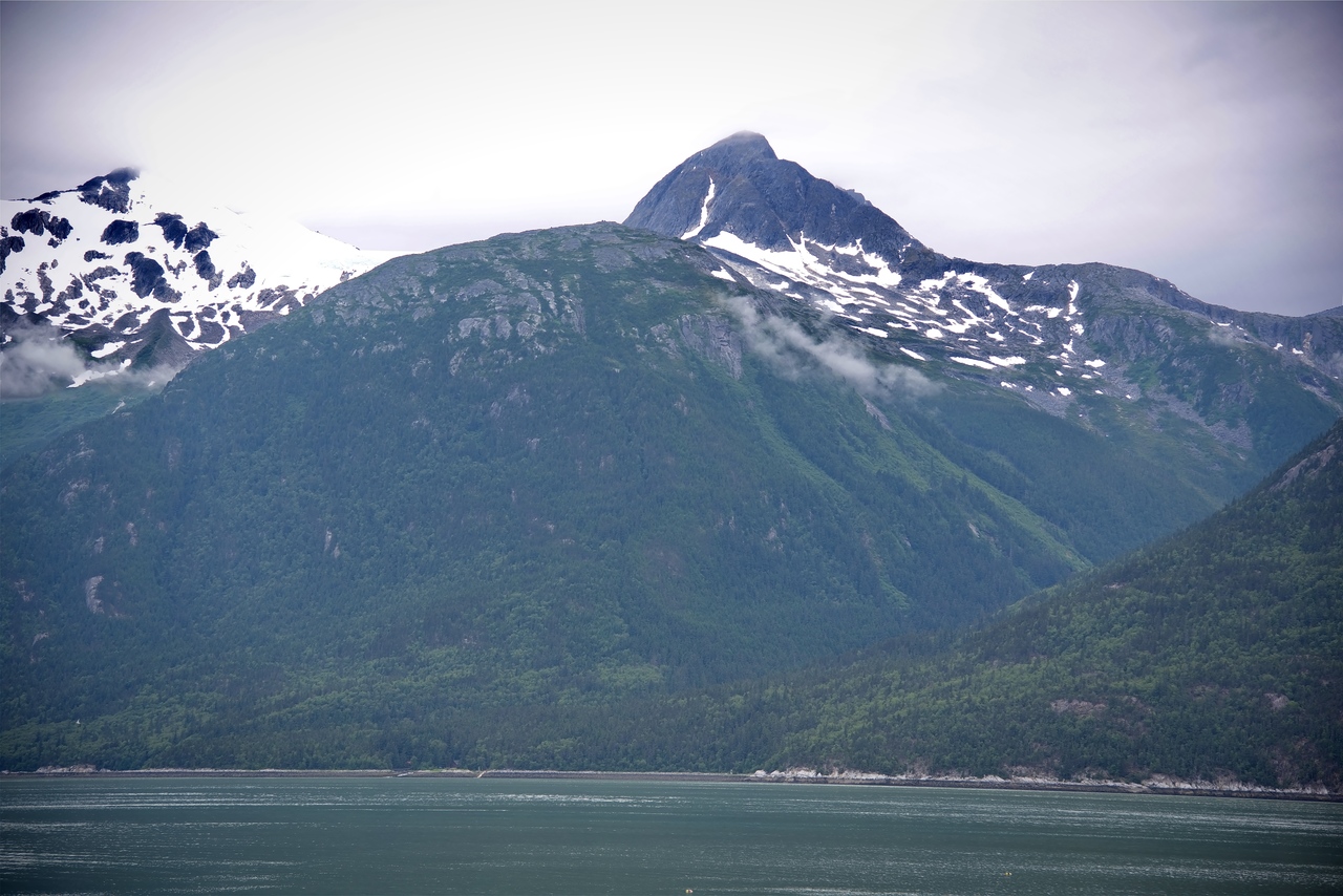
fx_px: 2798
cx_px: 672
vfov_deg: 18.2
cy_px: 448
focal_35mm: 75
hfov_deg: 27.0
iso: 100
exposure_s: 1/160
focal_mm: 75
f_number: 4.5
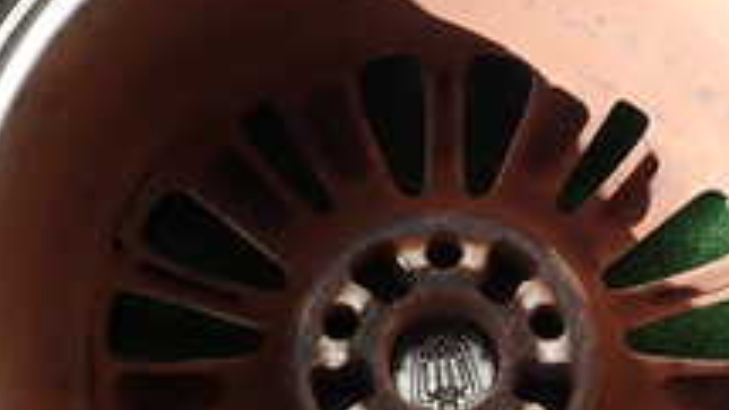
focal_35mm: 76
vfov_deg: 15.7
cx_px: 461
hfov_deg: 27.8
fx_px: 1469
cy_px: 366
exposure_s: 1/400
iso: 100
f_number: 2.8
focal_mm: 4.5
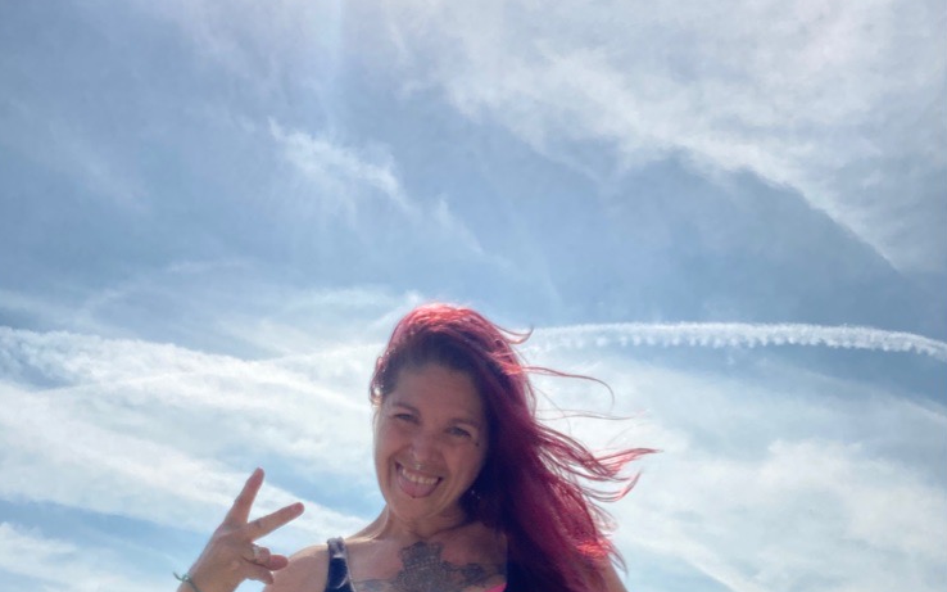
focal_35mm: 46
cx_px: 470
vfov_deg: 27.1
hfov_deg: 43.5
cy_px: 527
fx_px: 1187
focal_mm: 2.87
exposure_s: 1/3802
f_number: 2.2
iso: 20
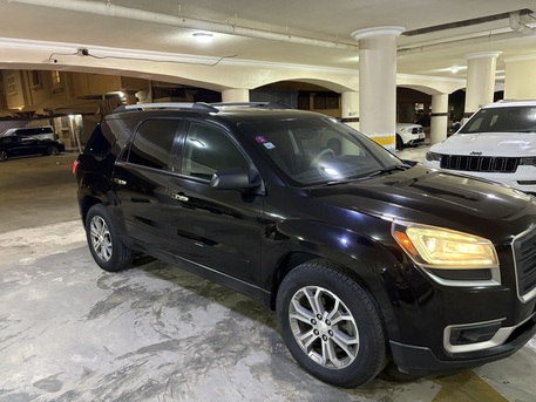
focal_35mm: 26
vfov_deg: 53.1
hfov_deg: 67.3
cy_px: 201
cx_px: 268
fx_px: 403
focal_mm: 5.96
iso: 500
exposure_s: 1/30
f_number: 1.6
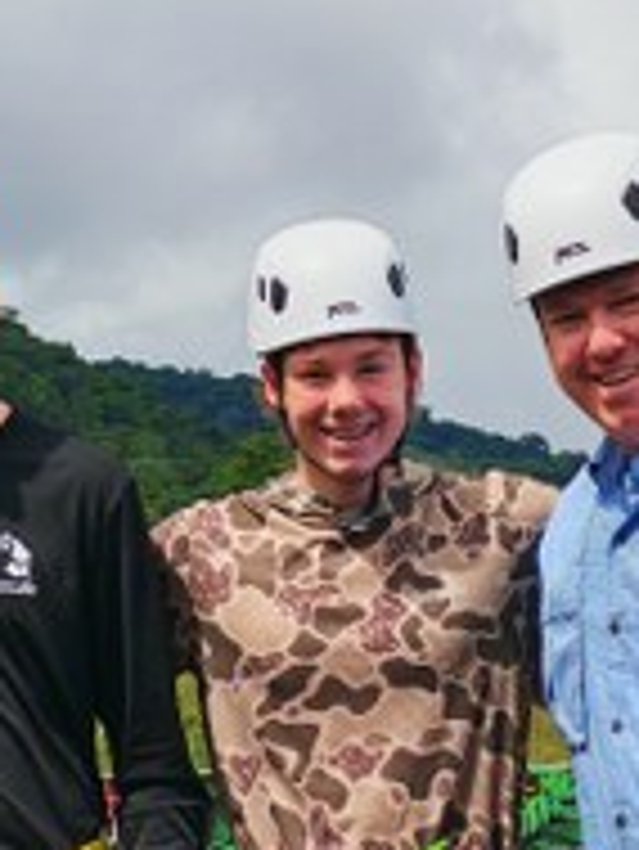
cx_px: 122
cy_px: 445
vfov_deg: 16.1
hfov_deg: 12.1
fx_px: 2999
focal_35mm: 122
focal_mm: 6.12
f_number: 1.9
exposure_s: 1/1300
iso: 50
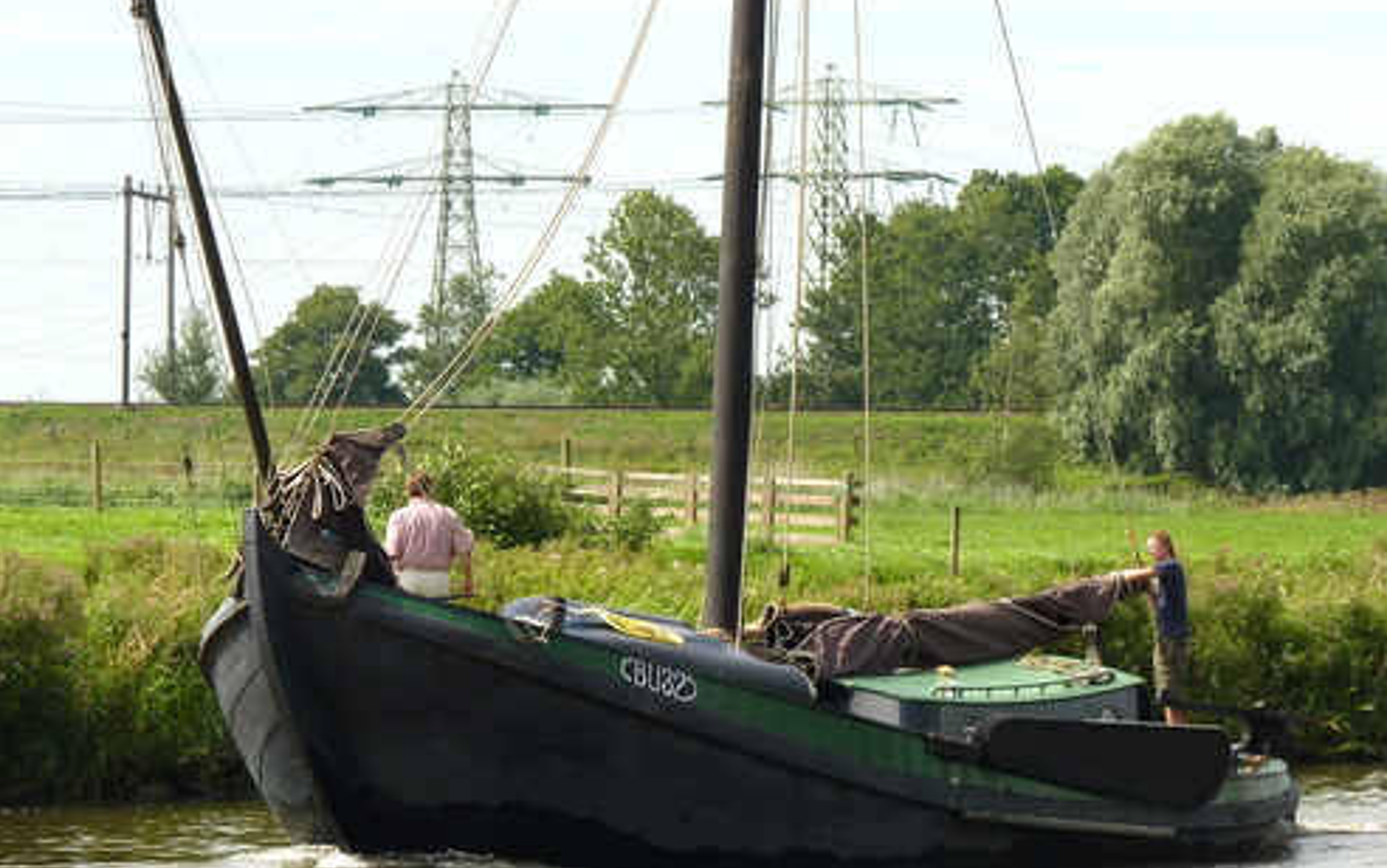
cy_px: 490
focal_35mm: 209
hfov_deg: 10.0
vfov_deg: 6.3
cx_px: 695
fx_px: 7904
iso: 80
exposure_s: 1/250
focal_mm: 34.9
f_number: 5.6
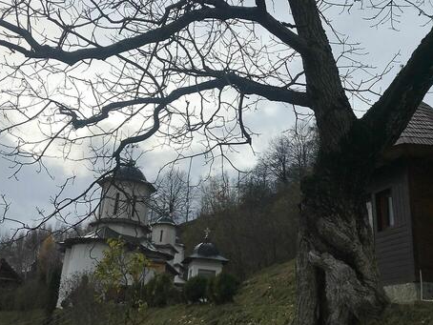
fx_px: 463
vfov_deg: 38.7
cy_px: 168
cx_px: 242
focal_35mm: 37
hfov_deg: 50.0
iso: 20
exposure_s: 1/2817
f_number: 1.8
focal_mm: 3.99
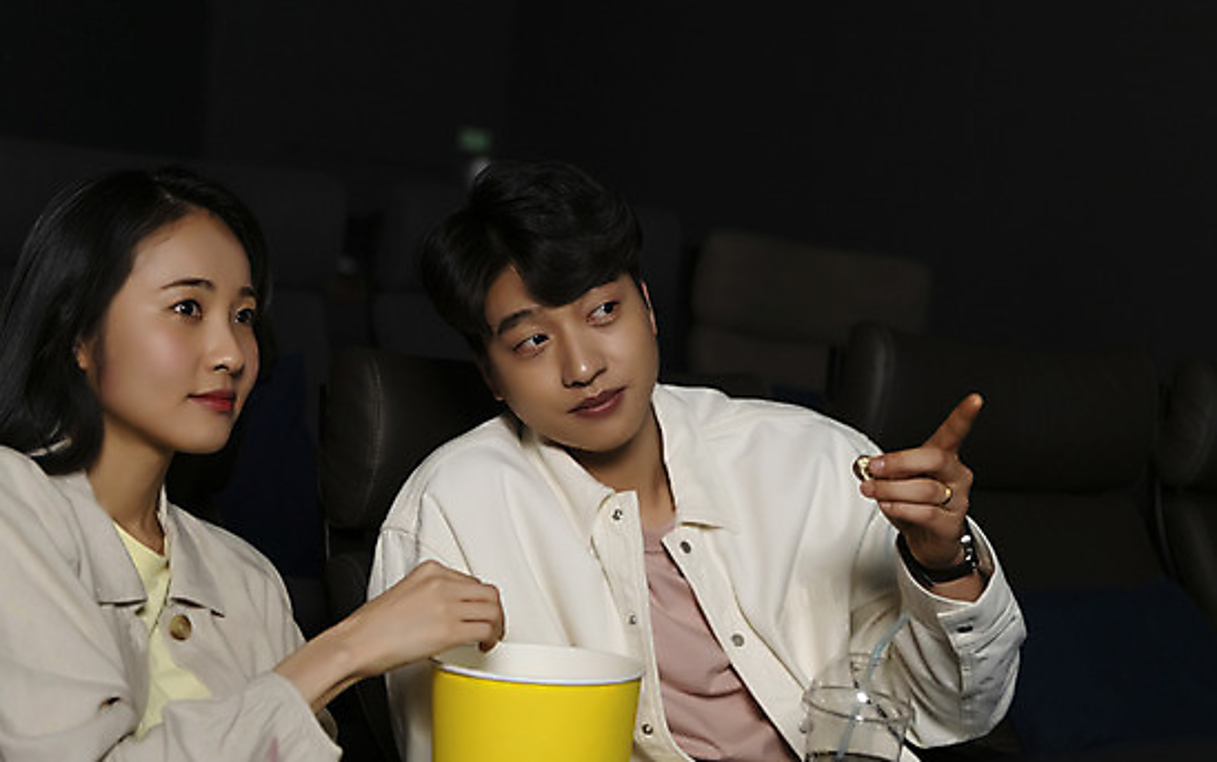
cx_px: 608
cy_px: 393
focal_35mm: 58
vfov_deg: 22.4
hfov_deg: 35.1
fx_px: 1924
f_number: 2.8
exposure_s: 1/40
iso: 1250
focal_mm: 52
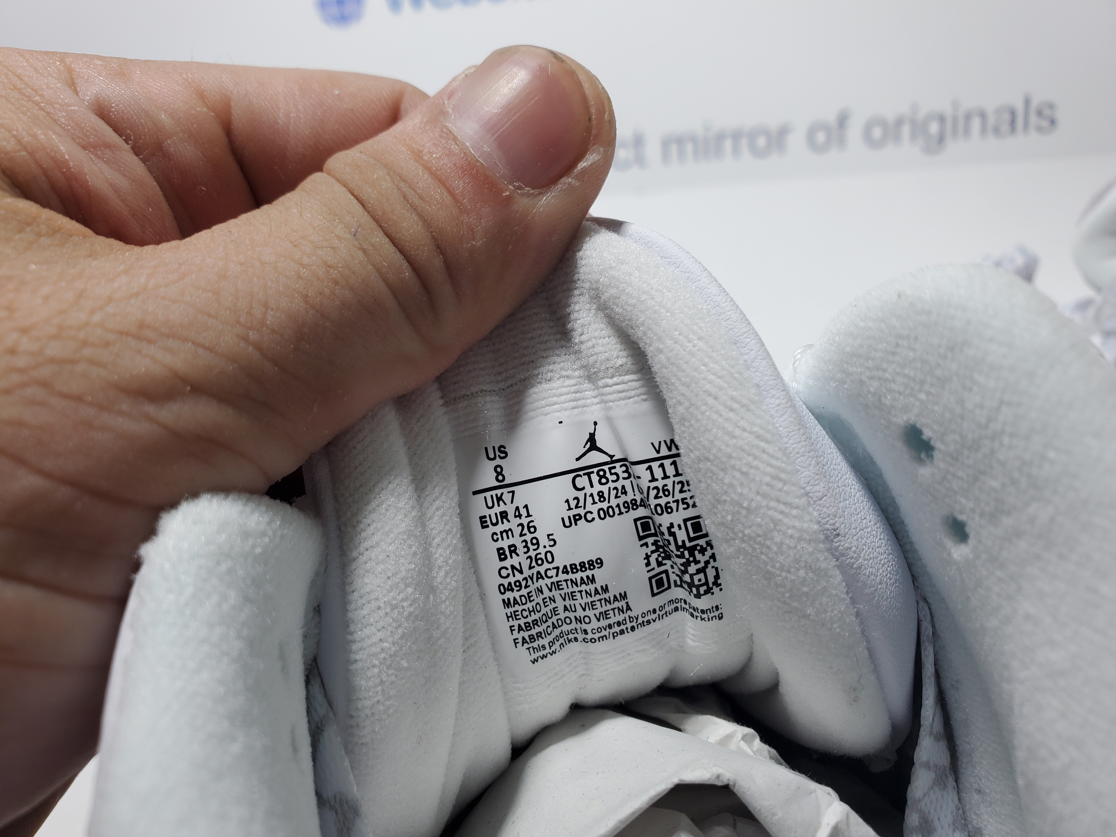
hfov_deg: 67.3
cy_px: 418
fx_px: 838
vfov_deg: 53.1
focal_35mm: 26
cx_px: 558
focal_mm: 4.3
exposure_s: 1/179
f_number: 2.4
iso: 50
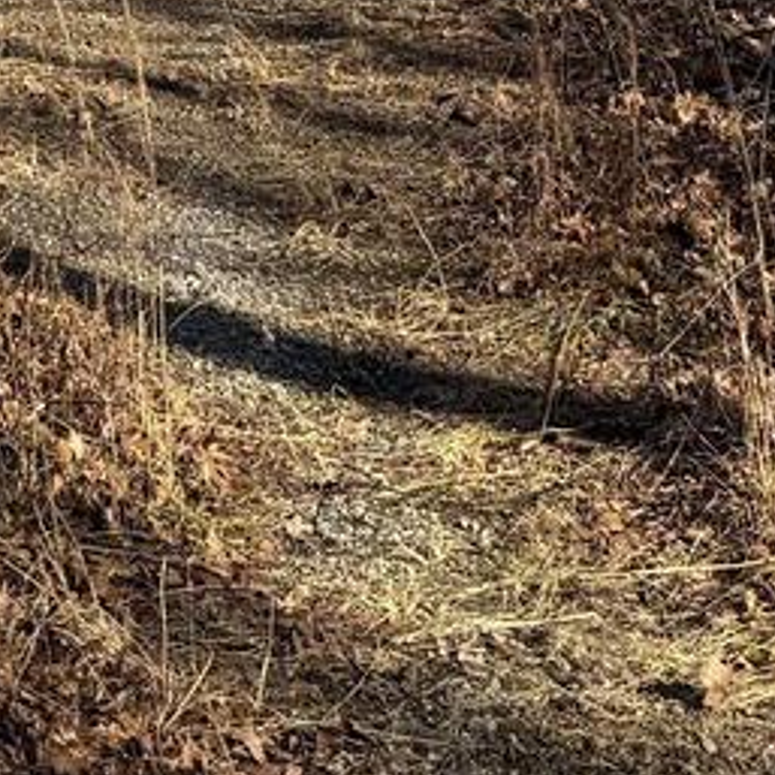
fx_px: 3014
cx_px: -615
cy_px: -775
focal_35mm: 119
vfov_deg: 12.8
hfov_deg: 13.2
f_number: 1.78
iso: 80
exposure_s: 1/2833
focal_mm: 6.76
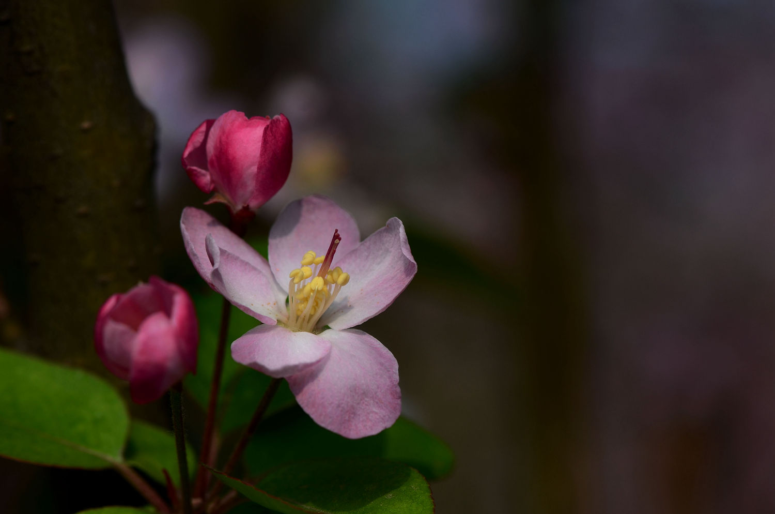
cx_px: 388
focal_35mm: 158
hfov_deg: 13.1
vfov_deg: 8.7
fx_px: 3384
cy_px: 257
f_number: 6.7
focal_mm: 105
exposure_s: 1/750
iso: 140
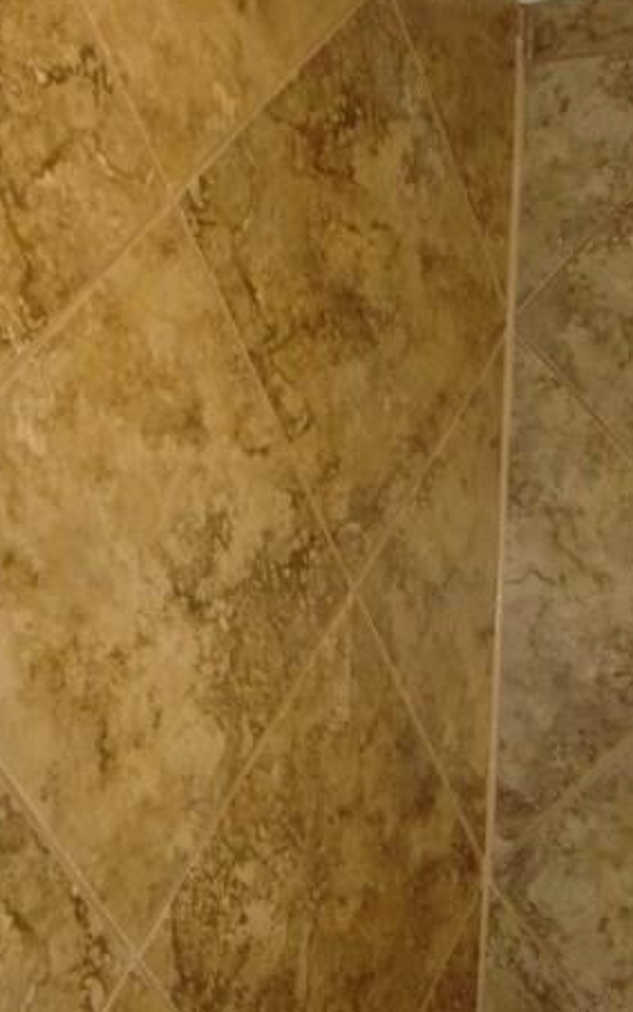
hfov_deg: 22.7
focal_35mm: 57
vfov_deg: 35.7
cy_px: 524
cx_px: 432
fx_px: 1571
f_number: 3.9
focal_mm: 6.66
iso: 400
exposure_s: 1/30
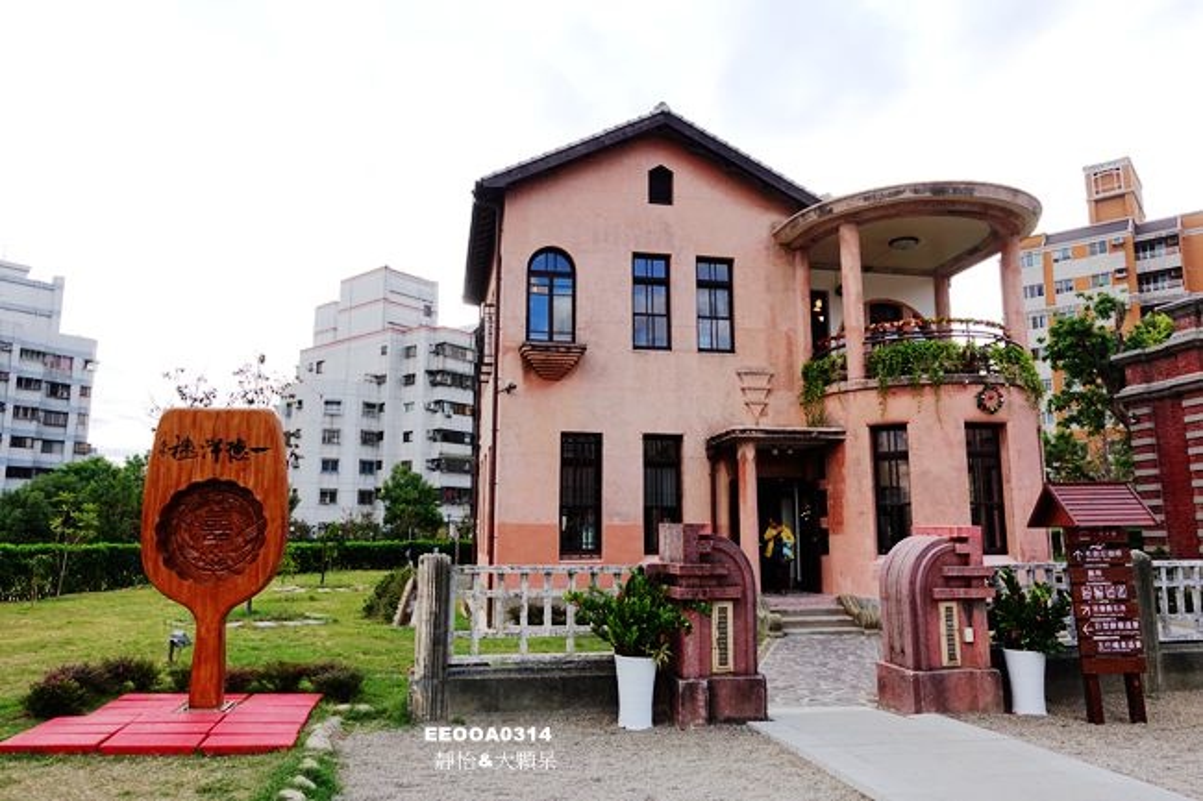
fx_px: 802
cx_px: 602
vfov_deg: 53.1
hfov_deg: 73.8
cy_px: 400
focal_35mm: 24
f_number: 4
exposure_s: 1/320
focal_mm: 8.8
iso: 125
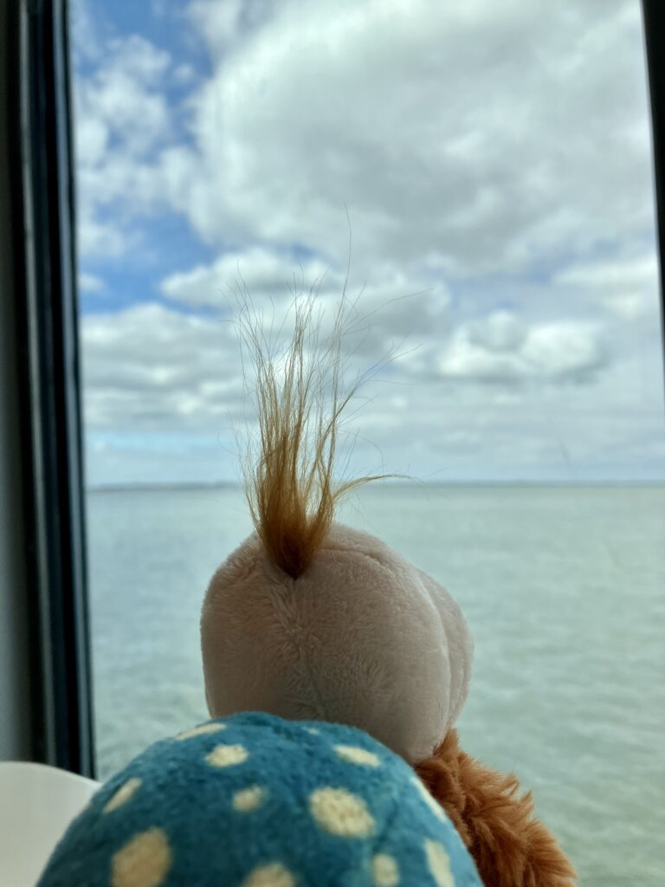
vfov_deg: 63.4
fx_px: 717
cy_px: 444
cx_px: 332
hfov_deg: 49.7
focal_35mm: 28
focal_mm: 3.99
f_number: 1.8
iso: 32
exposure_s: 1/694
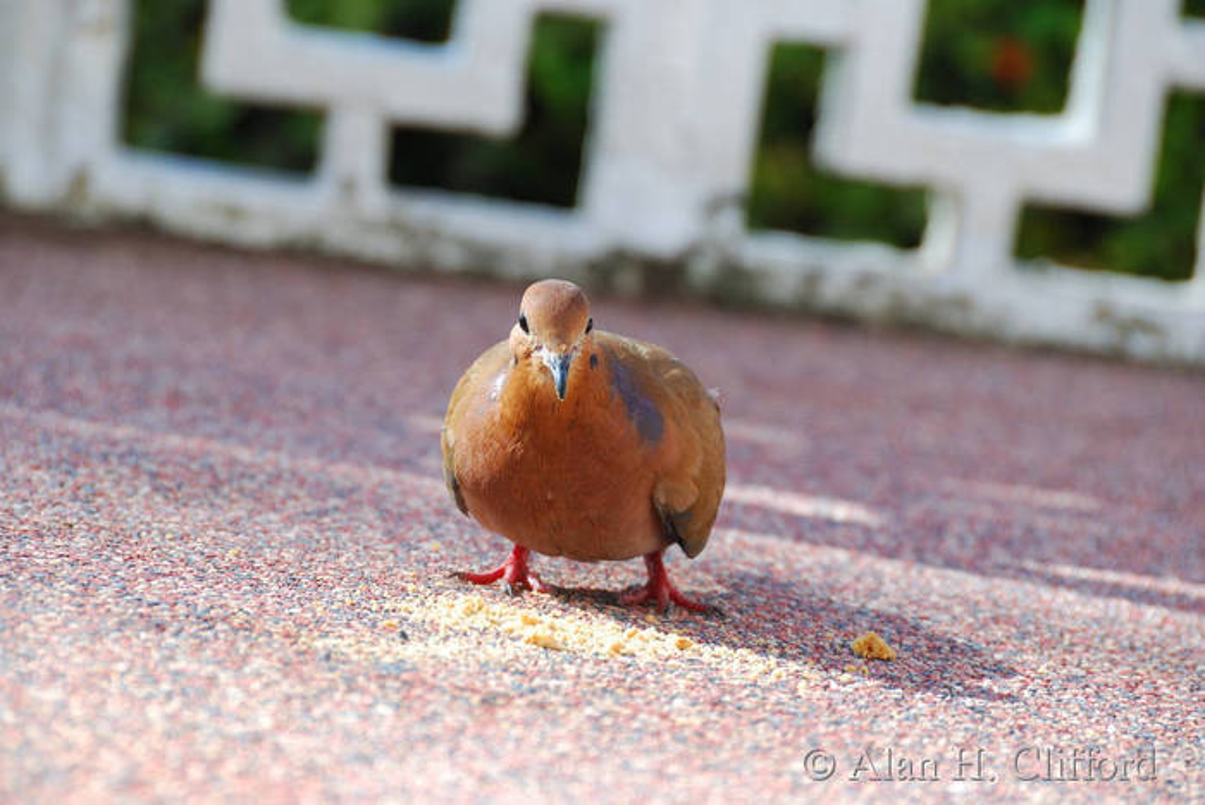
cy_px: 402
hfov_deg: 6.9
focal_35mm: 300
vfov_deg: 4.6
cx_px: 602
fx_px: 10050
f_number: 7.1
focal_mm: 200
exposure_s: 1/60
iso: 100
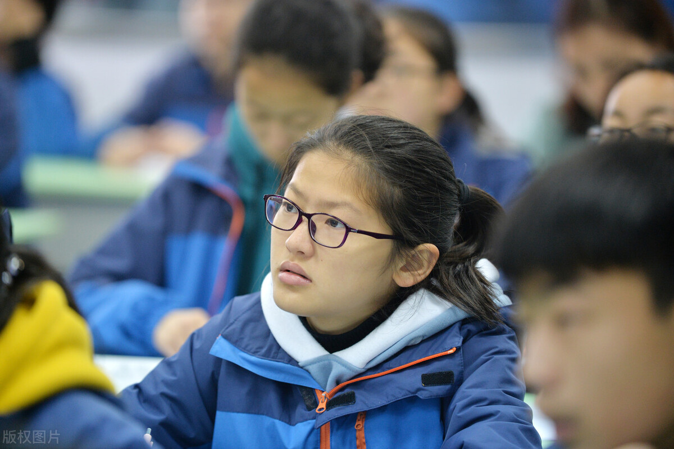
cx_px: 337
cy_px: 224
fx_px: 3743
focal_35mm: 200
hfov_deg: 10.3
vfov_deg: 6.9
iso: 1600
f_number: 3.2
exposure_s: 1/160
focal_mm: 200
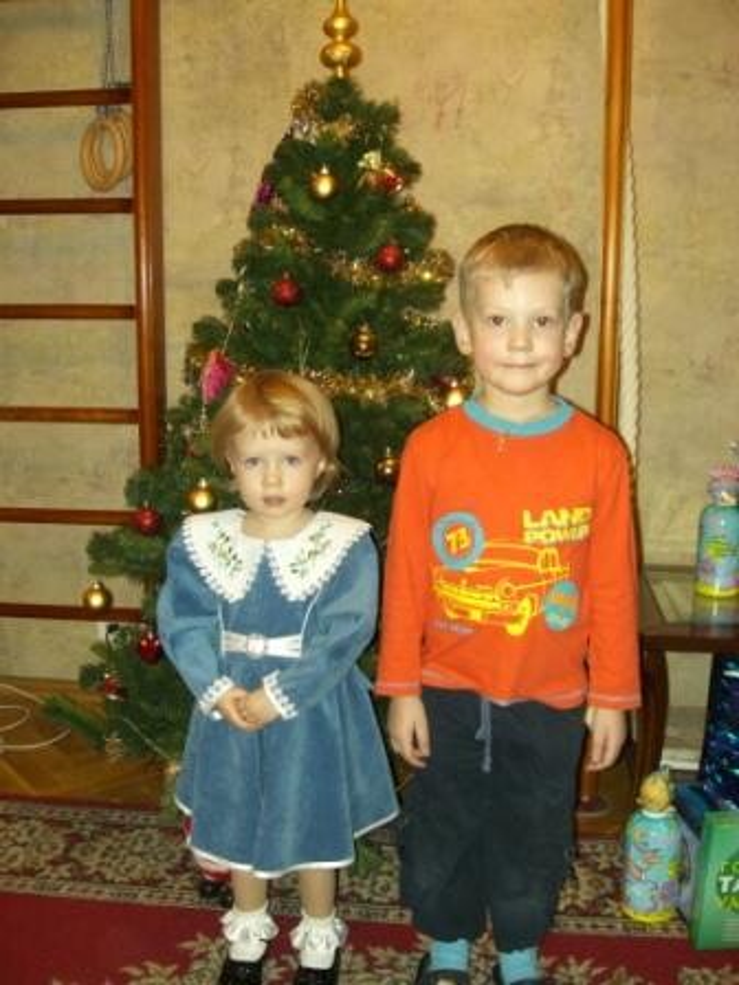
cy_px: 492
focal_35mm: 38
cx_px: 370
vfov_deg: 49.0
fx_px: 1082
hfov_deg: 37.7
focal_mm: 6.3
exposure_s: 1/60
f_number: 3.1
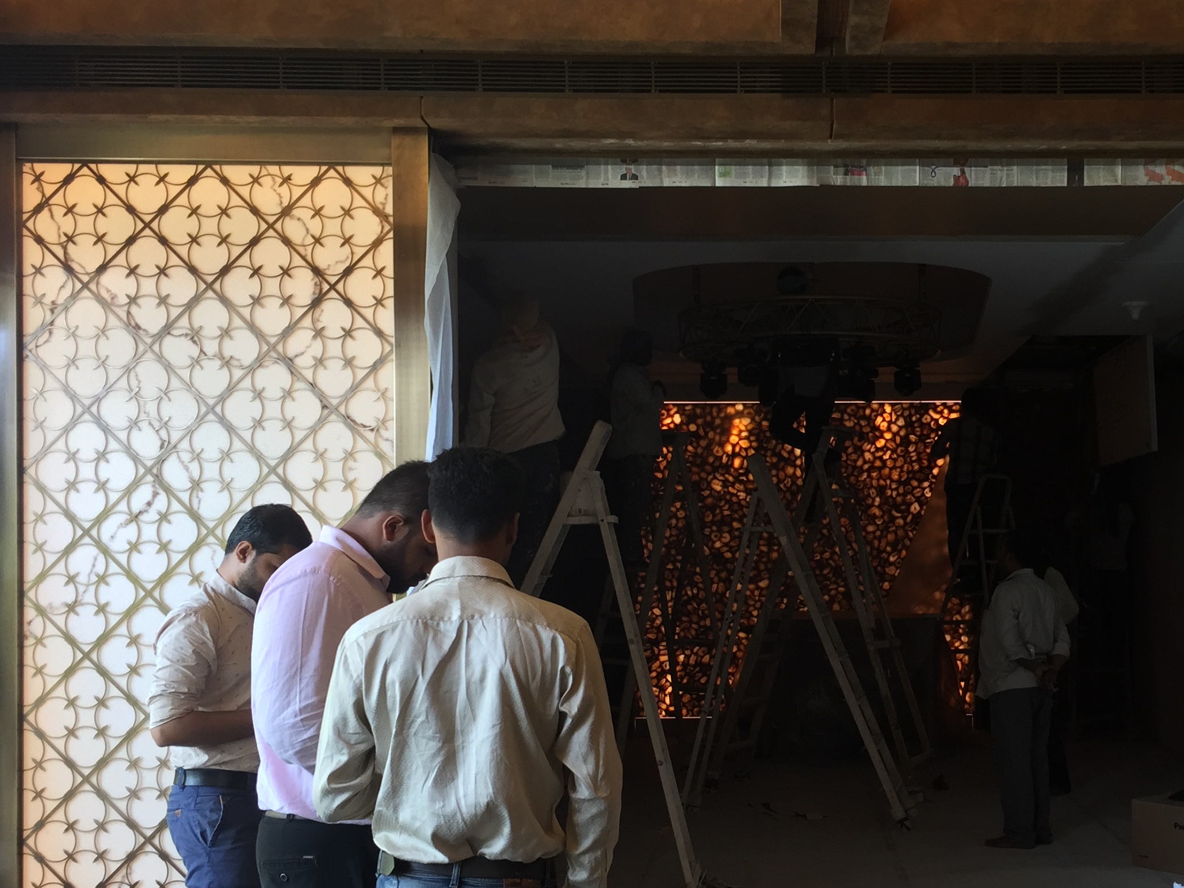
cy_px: 551
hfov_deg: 40.5
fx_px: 1573
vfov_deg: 31.4
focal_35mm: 46
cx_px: 837
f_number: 2.2
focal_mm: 4.15
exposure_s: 1/50
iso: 40
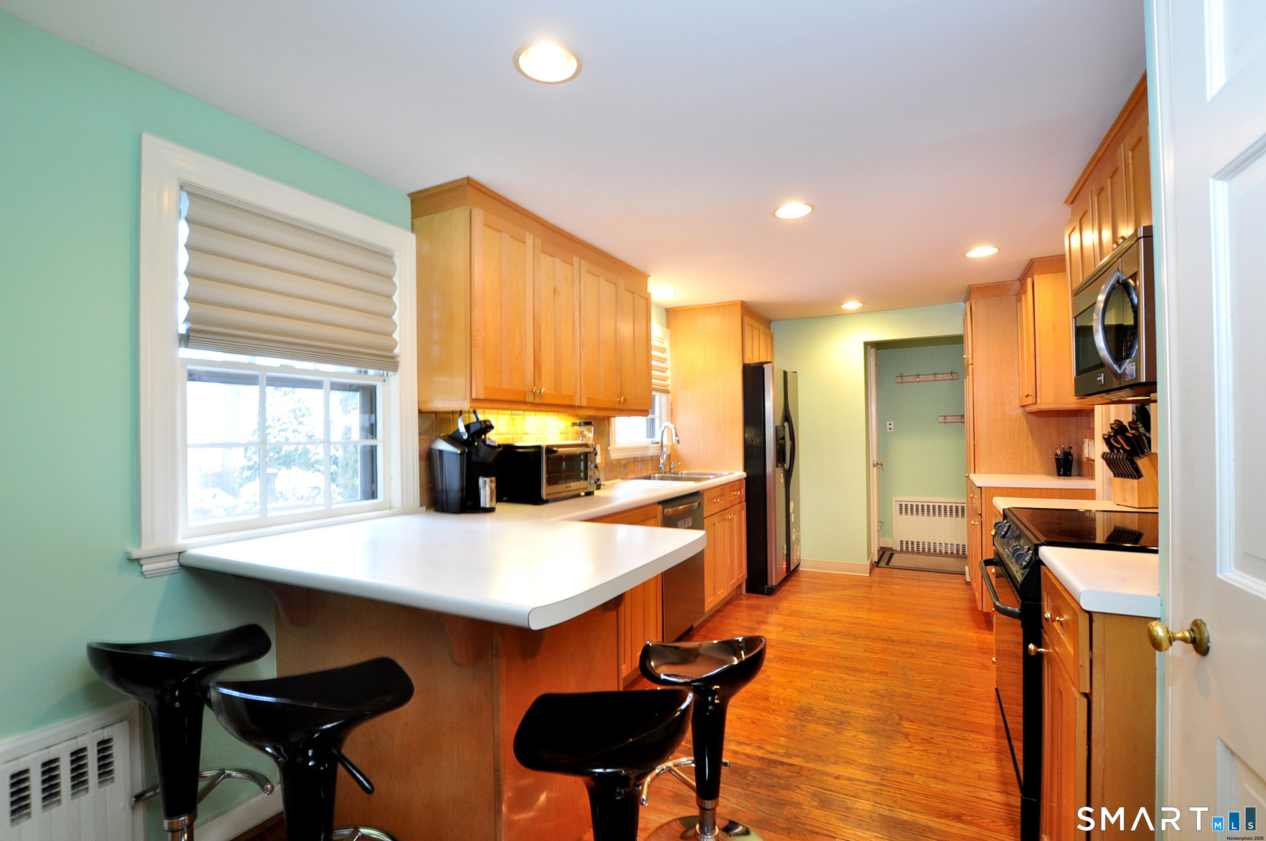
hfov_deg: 95.1
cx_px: 633
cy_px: 420
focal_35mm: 16
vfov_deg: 71.9
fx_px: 580
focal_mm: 11
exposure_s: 1/10
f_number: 5
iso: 500
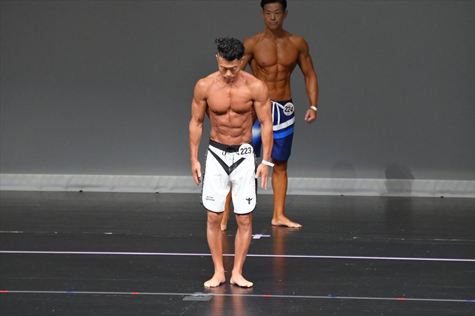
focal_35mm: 345
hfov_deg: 6.0
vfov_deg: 4.0
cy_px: 158
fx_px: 4550
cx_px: 238
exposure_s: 1/400
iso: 5000
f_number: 5.6
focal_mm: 230
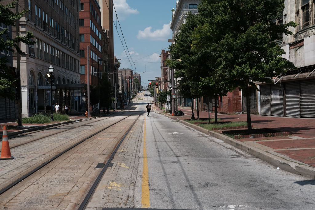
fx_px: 464
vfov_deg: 25.5
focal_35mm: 53
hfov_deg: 37.5
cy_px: 105
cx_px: 158
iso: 80
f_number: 8
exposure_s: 1/280
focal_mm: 35
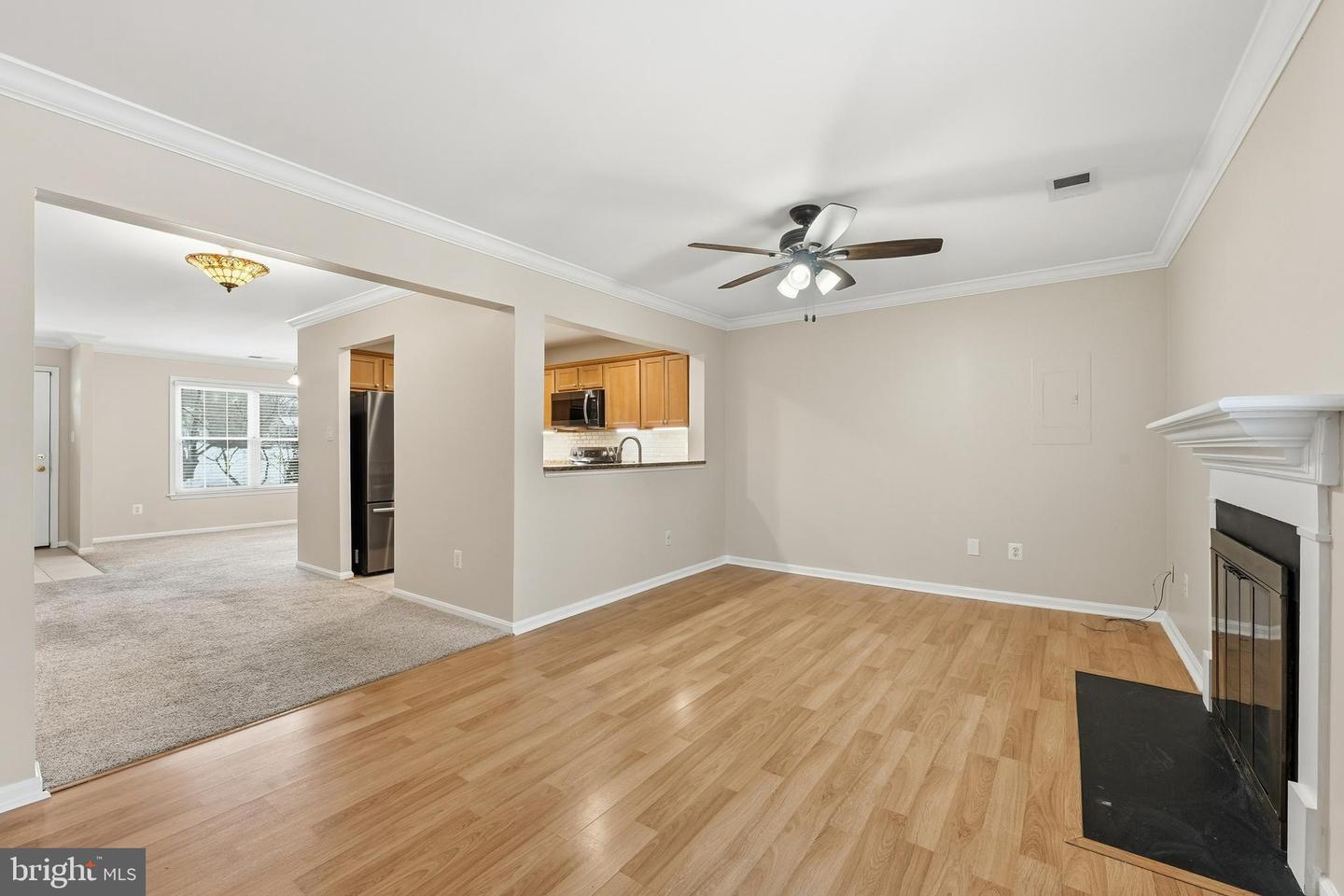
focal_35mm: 14
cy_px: 448
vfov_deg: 81.2
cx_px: 672
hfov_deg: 104.3
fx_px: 523
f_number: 11
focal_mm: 14
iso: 400
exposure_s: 1/160
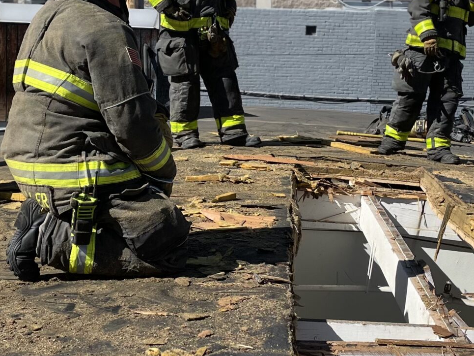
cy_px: 169
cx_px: 266
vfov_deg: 21.3
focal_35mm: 69
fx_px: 944
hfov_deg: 28.1
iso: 50
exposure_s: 1/4651
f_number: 1.6
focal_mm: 4.2
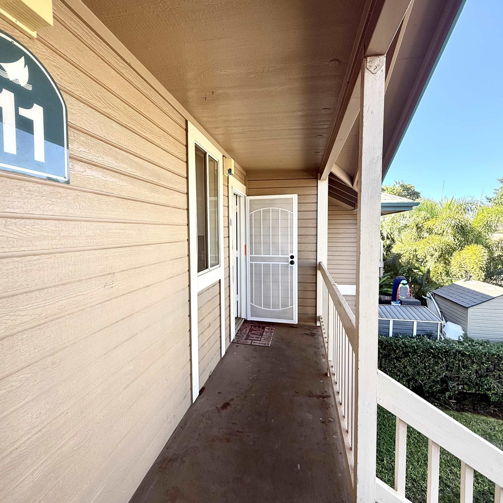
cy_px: 247
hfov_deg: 84.0
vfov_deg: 84.0
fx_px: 279
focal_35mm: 17
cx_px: 254
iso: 50
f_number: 2.2
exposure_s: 1/174
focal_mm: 2.22
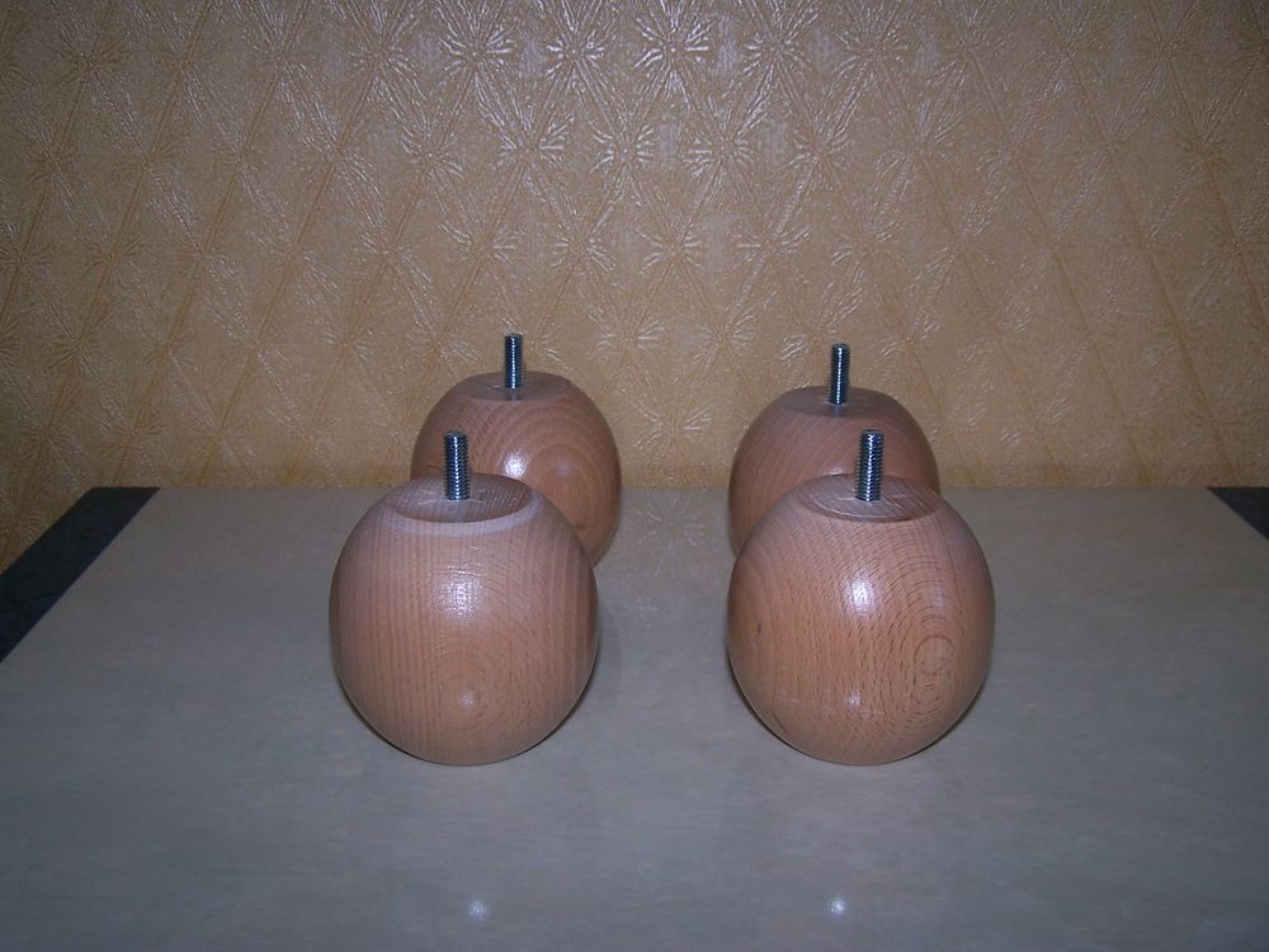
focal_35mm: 38
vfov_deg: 37.7
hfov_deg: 49.0
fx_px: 1393
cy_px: 476
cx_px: 634
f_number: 2.8
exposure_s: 1/60
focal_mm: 6.3
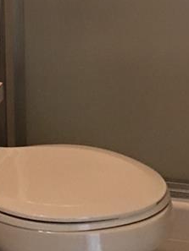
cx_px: 154
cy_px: -52
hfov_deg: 12.6
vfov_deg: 16.1
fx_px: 851
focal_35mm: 117
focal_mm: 4.15
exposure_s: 1/4
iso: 50
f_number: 2.2
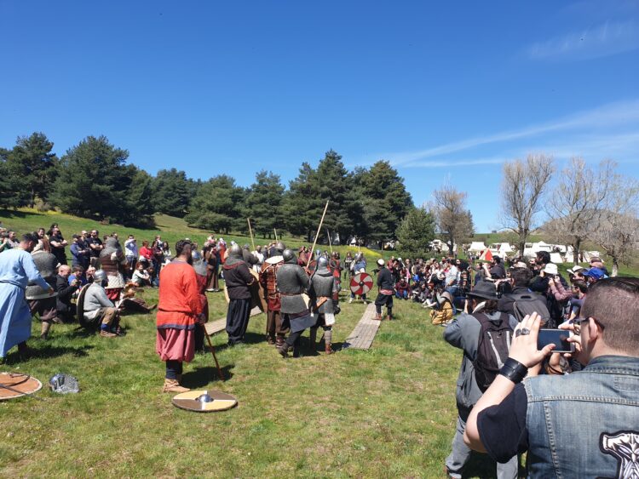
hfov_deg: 67.3
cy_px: 240
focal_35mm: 26
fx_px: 480
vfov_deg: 53.1
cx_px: 320
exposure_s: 1/1109
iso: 50
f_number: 2.4
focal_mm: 4.3
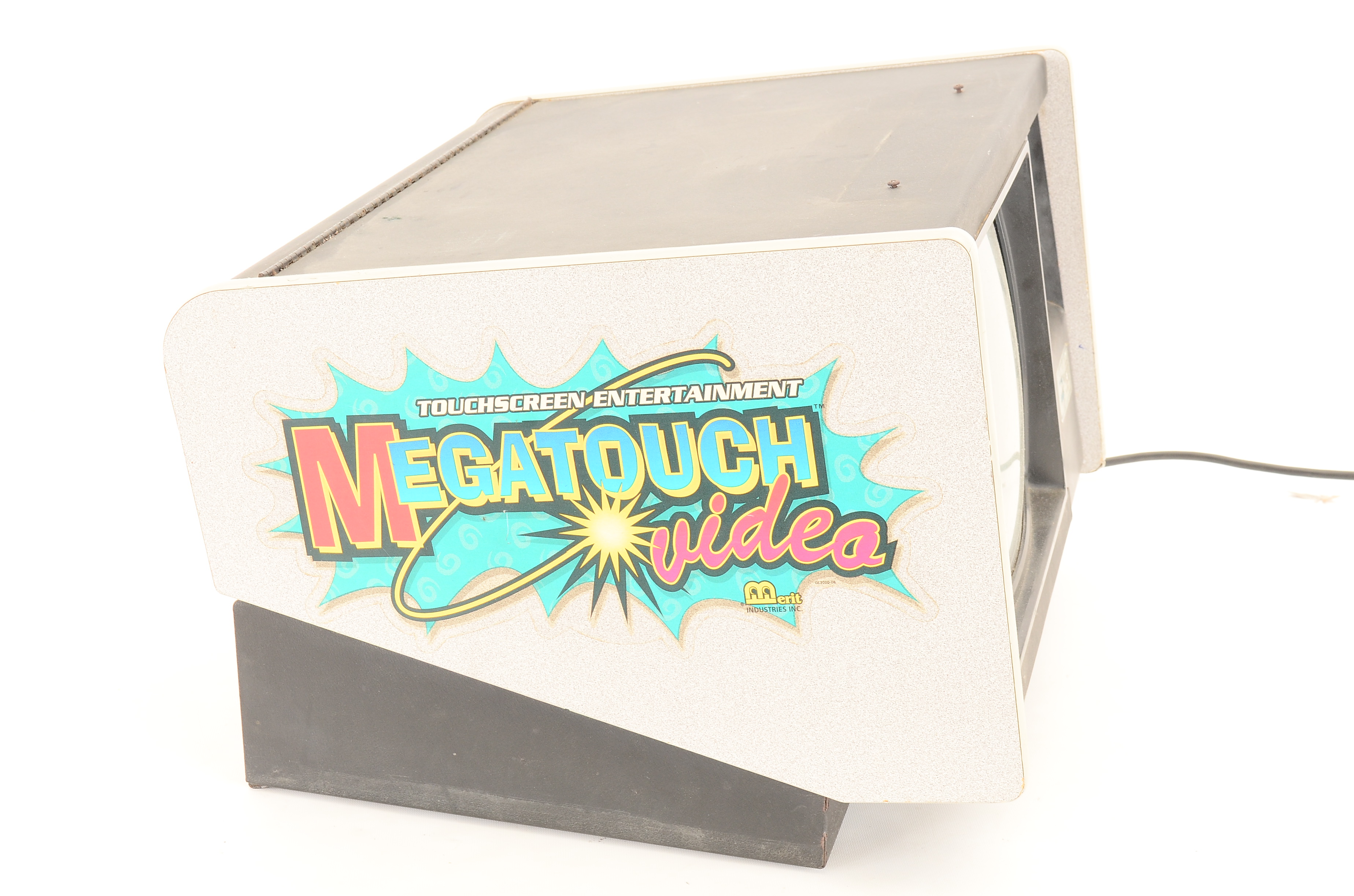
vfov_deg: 23.7
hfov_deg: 35.1
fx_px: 2139
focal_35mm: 57
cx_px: 677
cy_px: 448
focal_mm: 38
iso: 320
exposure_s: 1/80
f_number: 10
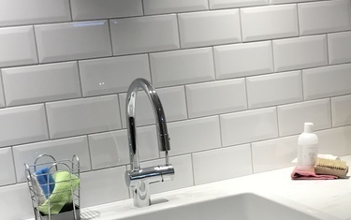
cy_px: 163
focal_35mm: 81
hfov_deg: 25.3
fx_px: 775
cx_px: 253
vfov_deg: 16.1
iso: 25
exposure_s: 1/50
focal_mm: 3.99
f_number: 1.8
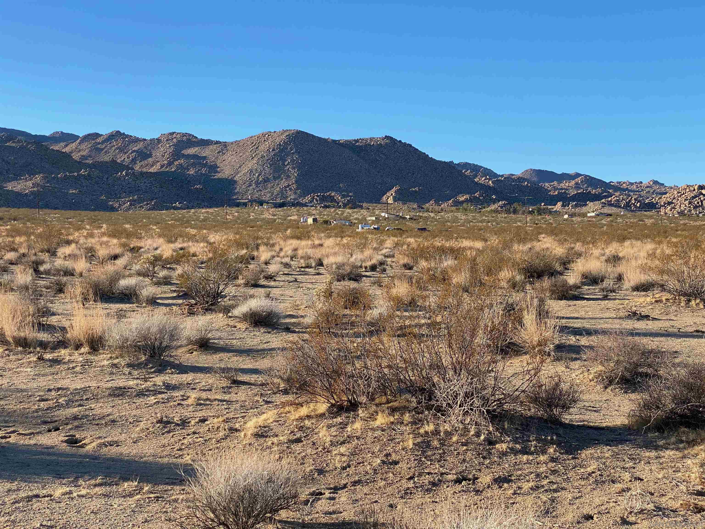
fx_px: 1059
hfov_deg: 36.8
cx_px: 352
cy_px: 264
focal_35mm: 52
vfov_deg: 28.0
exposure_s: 1/999
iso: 20
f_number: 2
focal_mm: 6
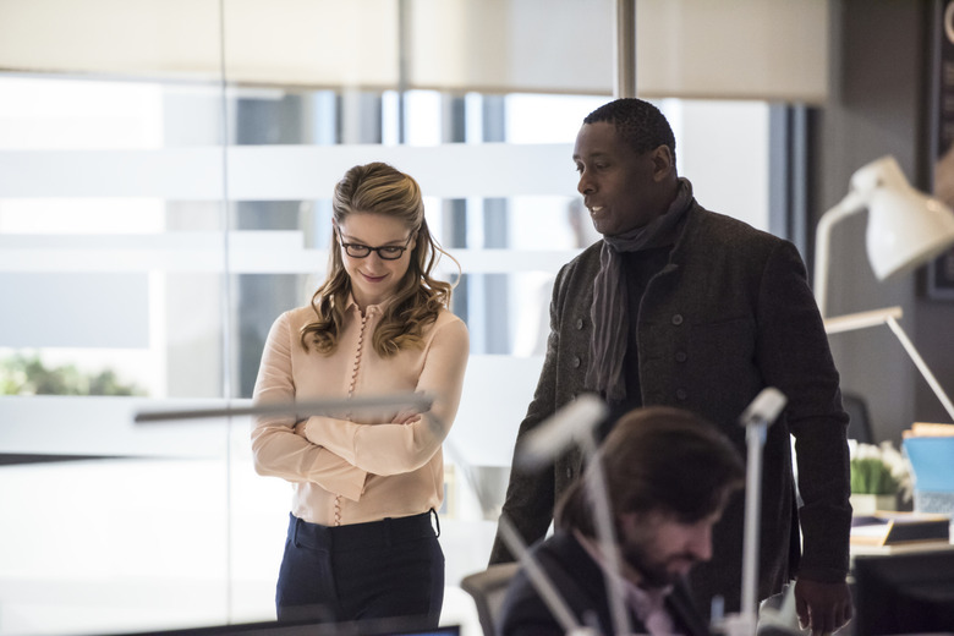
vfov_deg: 6.9
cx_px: 477
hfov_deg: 10.3
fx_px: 5300
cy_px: 318
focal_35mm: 200
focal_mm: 200
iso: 5000
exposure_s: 1/320
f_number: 2.8
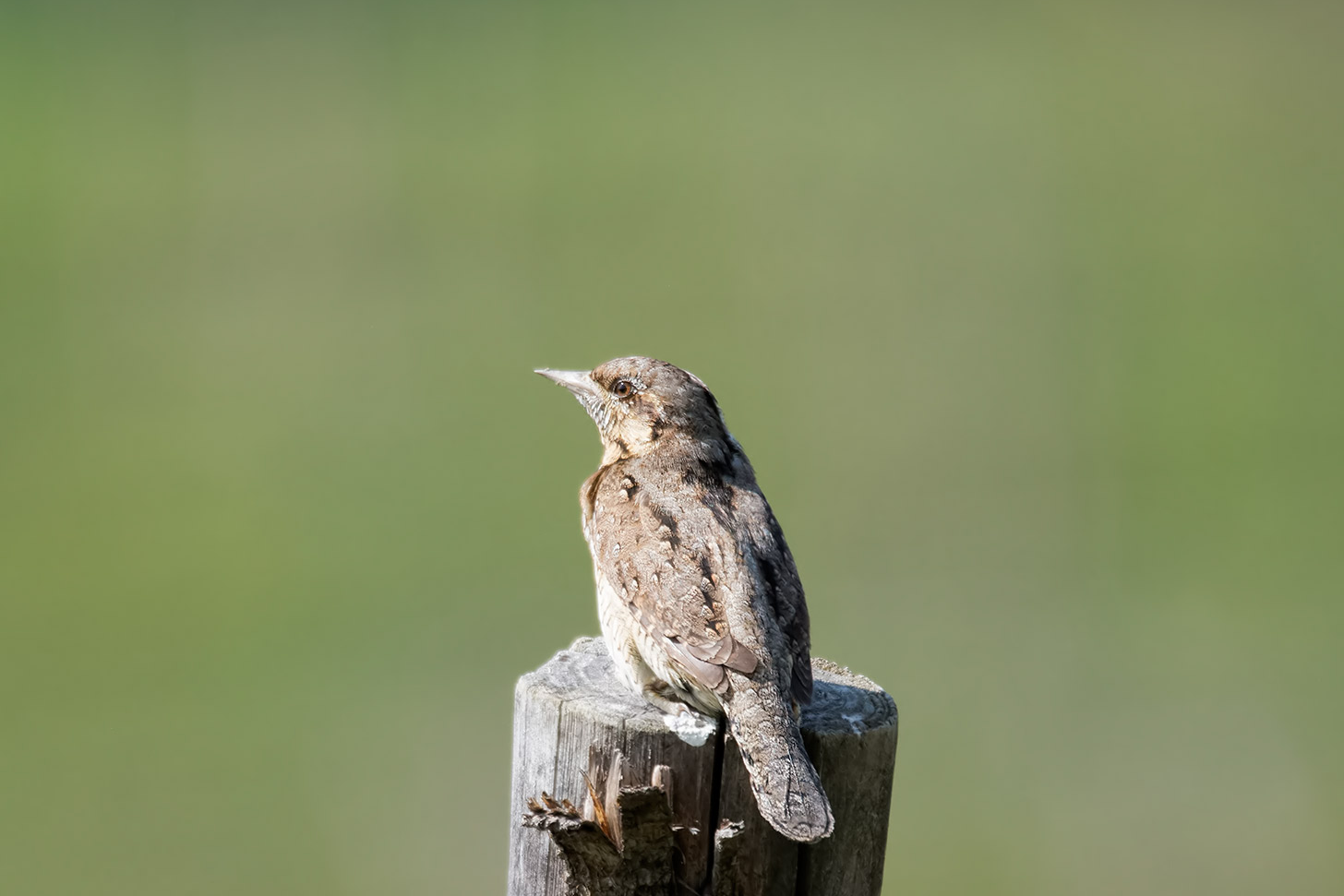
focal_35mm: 927
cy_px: 444
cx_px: 685
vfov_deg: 1.5
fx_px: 34609
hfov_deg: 2.2
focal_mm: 600
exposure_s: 1/1600
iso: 900
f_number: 6.3
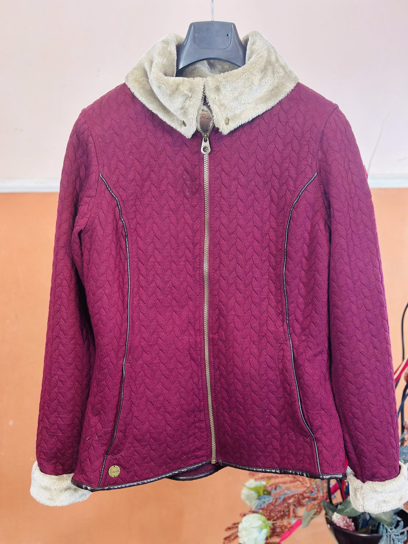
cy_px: 272
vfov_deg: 39.7
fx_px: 754
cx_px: 204
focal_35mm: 48
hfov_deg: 30.3
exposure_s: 1/50
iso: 200
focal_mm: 6.86
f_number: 1.78
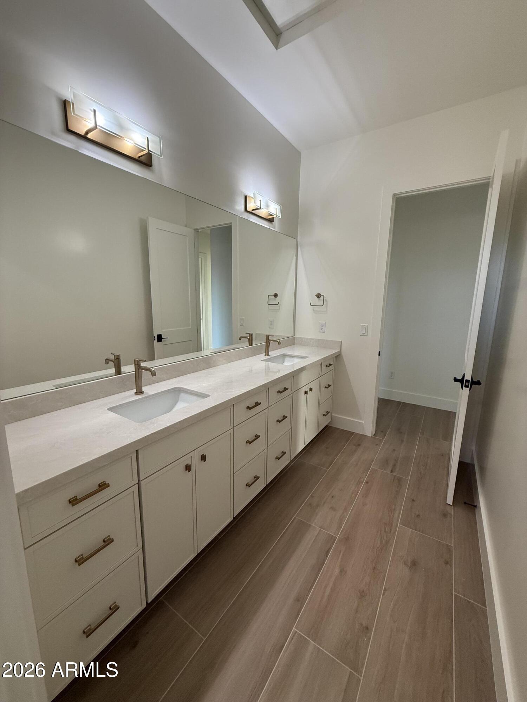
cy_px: 351
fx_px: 284
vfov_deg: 102.1
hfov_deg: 85.7
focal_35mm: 14
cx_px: 264
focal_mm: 2.22
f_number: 2.2
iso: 250
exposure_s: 1/120
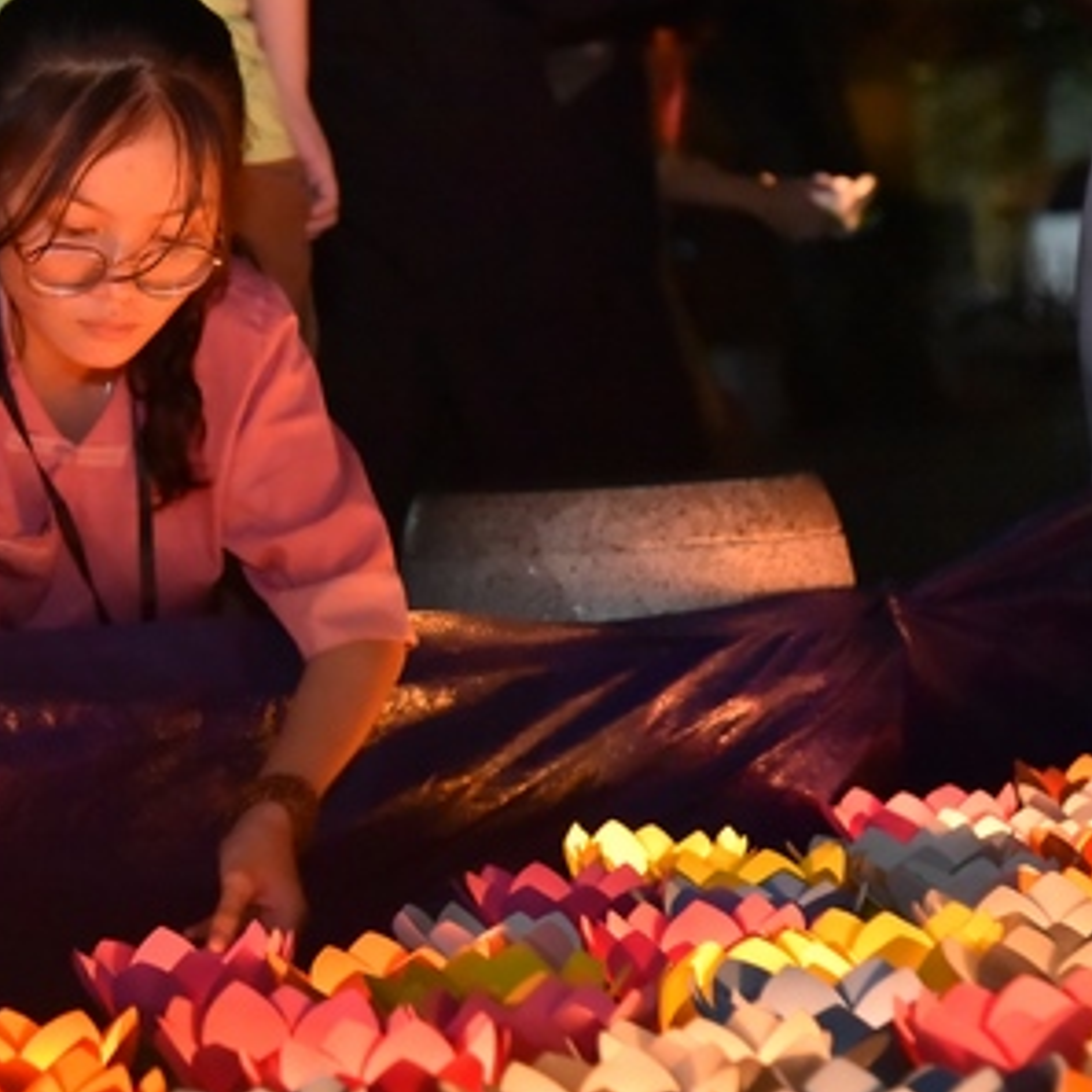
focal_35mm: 123
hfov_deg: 14.1
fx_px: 4390
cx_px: 257
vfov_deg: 14.2
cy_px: 463
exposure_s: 1/100
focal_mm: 66
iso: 8000
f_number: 4
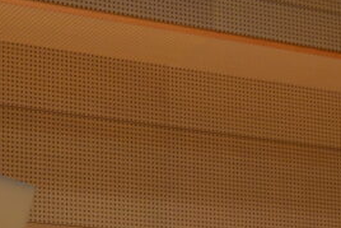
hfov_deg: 13.7
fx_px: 1412
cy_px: 308
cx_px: 296
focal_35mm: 149
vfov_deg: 9.1
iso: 400
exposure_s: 1/80
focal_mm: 26
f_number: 4.2
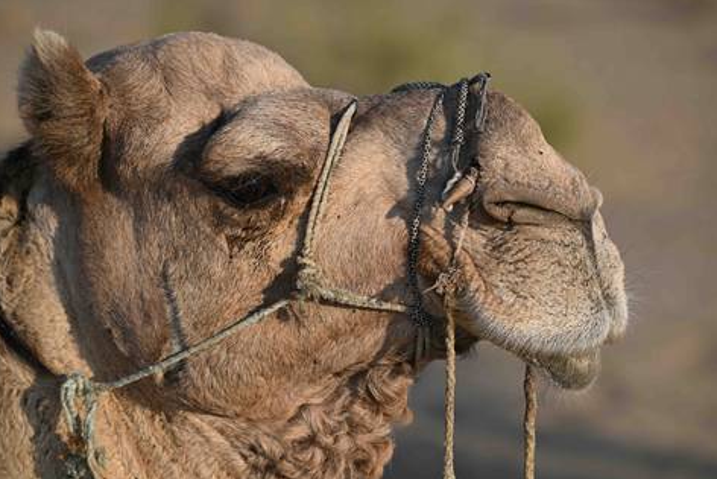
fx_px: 3646
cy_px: 240
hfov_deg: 11.2
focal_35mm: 183
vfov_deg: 7.5
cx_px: 358
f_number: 5.6
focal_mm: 180
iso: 100
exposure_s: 1/500
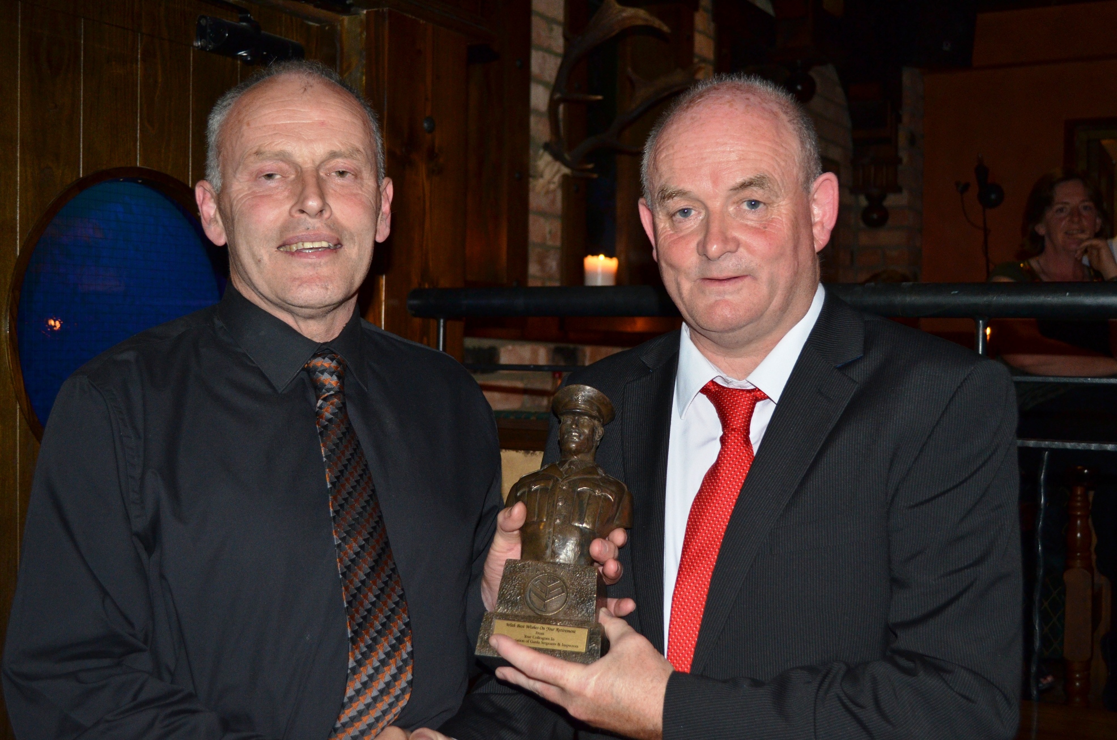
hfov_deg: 45.0
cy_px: 370
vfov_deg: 30.7
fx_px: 1347
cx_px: 558
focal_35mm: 44
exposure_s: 1/60
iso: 800
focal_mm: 29
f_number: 4.5
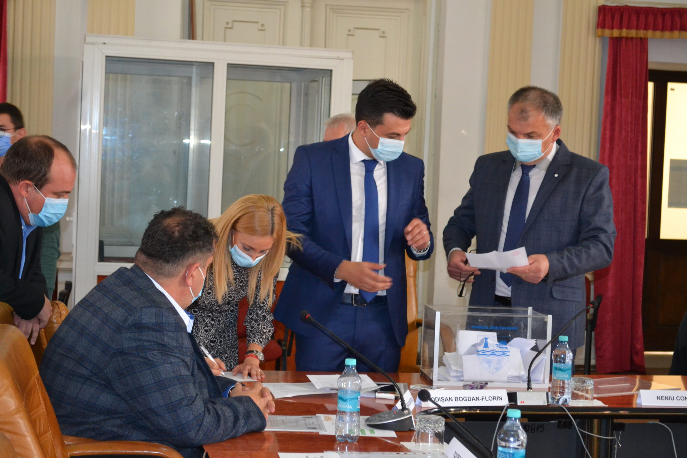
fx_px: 1317
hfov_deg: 29.2
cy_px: 229
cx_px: 344
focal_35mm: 69
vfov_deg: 19.7
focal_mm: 46
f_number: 5.3
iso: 2000
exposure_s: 1/60
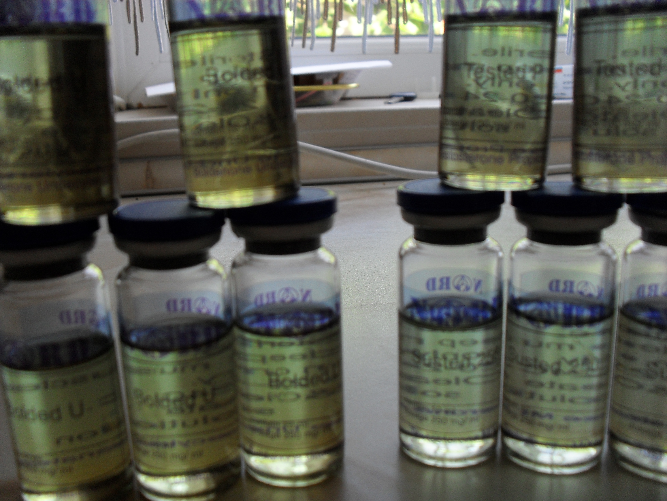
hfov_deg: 52.6
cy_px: 250
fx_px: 674
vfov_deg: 40.7
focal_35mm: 35
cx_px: 334
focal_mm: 6.3
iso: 100
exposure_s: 1/60
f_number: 3.2
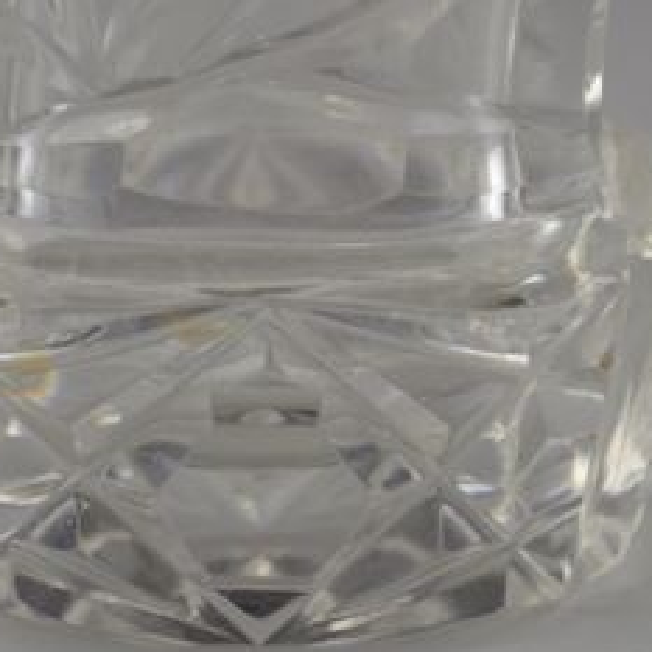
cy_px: -11
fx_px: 4241
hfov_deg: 8.8
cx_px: 249
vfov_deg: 8.7
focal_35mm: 199
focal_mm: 52
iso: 360
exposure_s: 1/125
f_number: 5.6
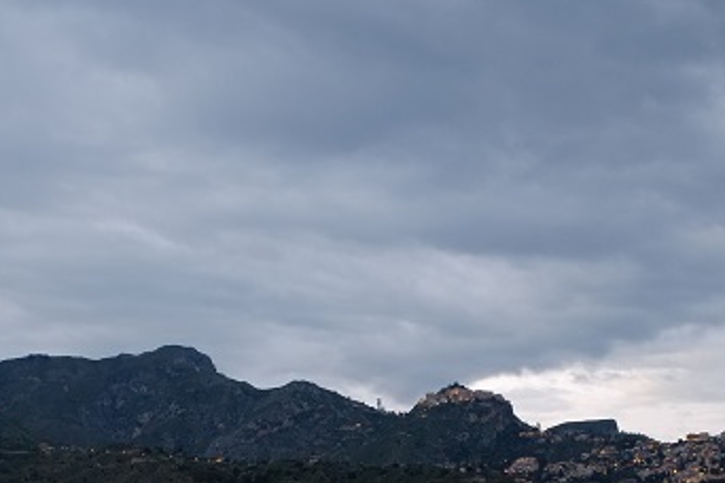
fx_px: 1430
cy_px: 589
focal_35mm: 71
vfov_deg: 18.2
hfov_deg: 28.3
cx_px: 261
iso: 400
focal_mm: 18
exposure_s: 1
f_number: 9
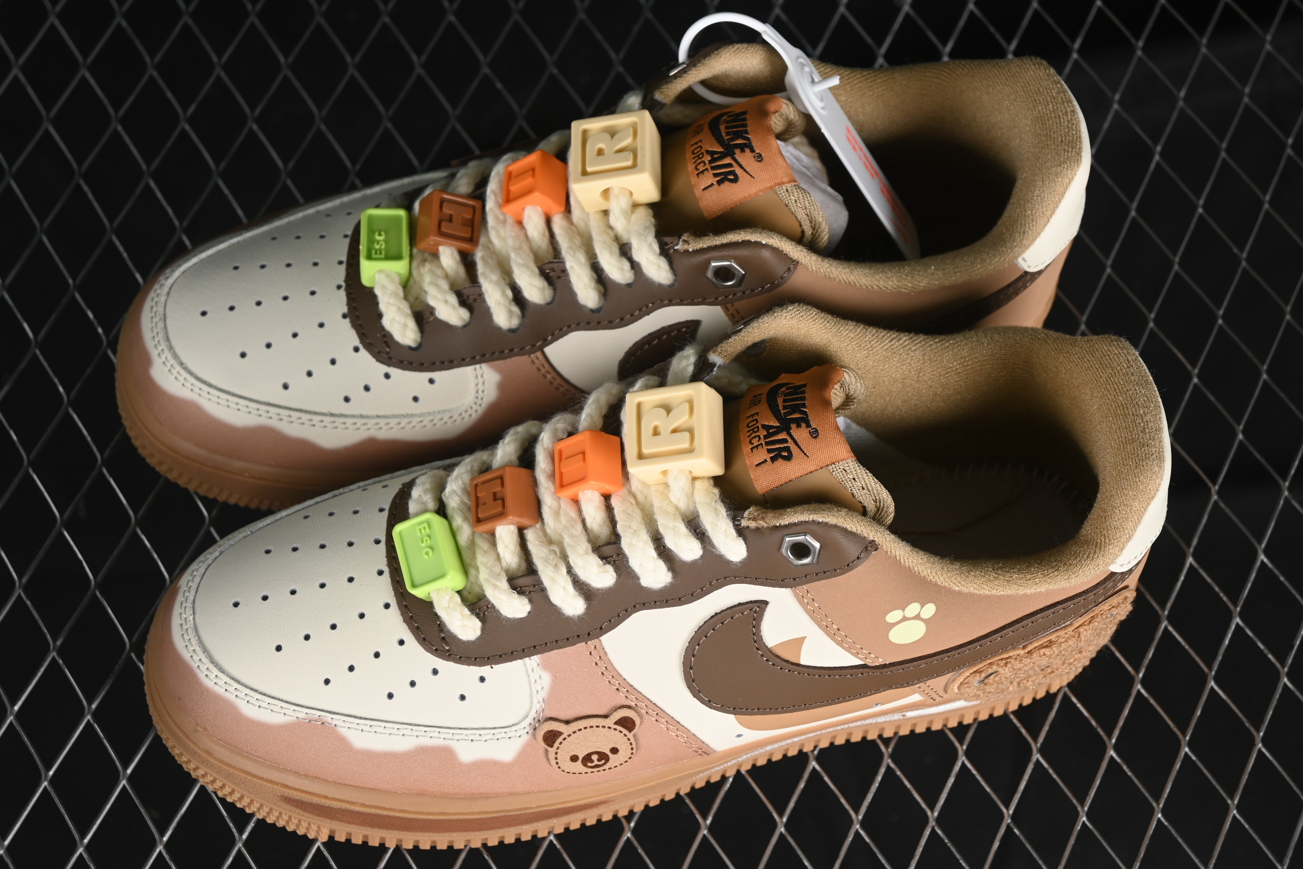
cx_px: 652
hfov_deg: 27.0
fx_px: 2714
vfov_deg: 18.2
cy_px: 434
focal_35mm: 75
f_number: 7.1
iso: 160
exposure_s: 1/80
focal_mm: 50
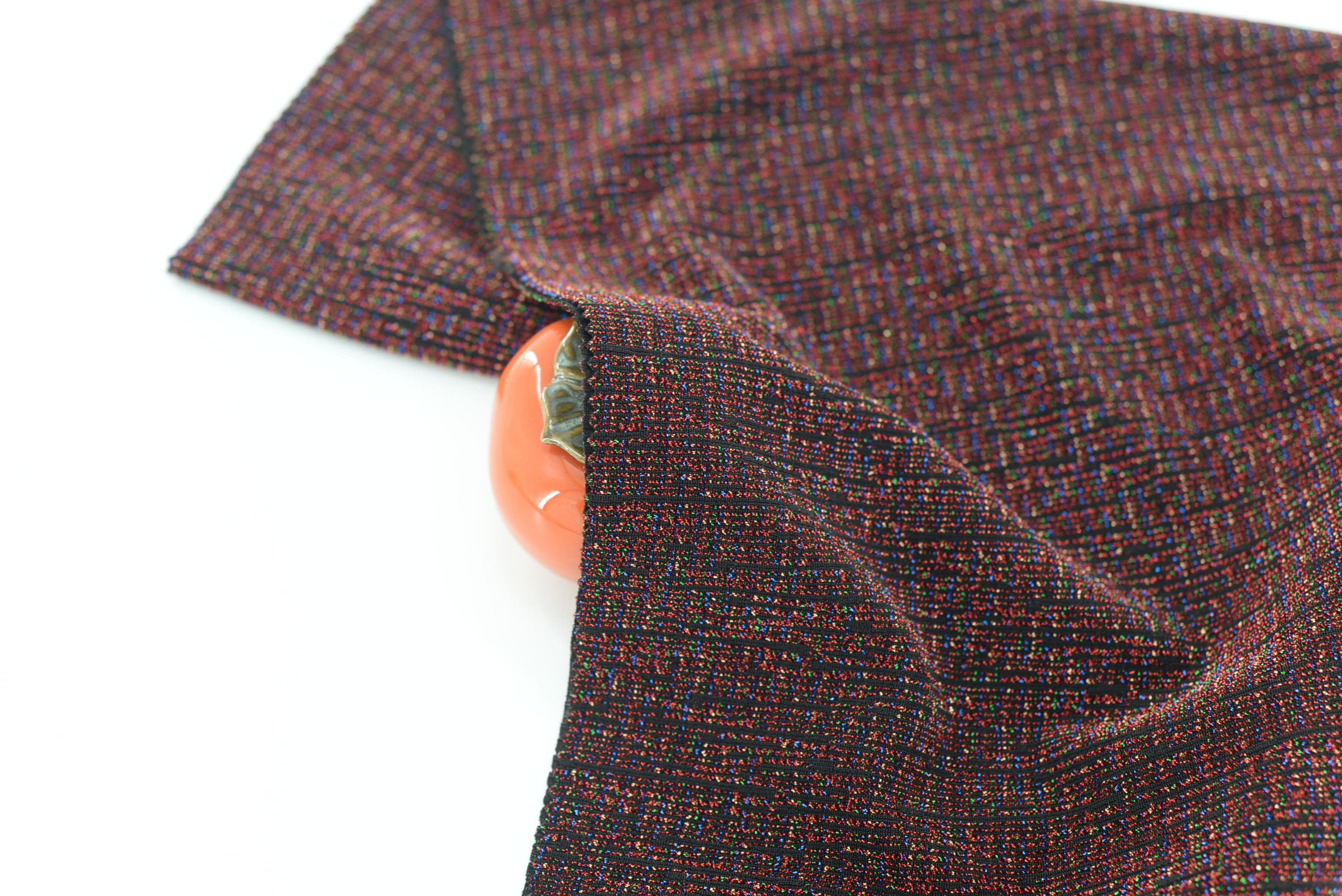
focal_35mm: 50
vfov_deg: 27.0
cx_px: 671
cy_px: 448
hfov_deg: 39.6
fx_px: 1865
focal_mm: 50
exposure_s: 1/40
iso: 100
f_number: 4
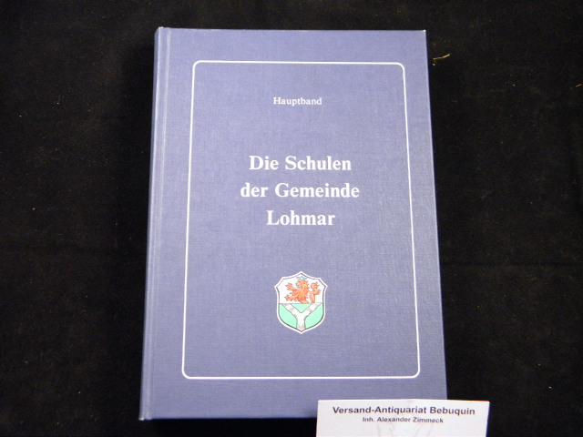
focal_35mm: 41
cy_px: 218
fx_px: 691
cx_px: 292
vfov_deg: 35.1
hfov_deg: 45.8
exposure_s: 1/40
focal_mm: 7.5
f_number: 3.8
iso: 400
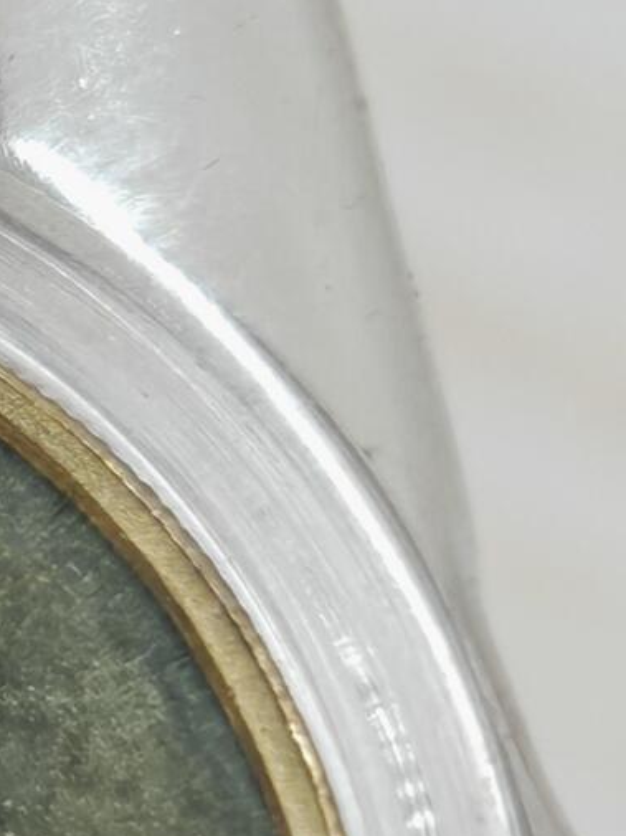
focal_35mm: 338
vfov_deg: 5.8
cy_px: 1287
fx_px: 8157
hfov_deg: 4.4
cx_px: -396
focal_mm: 7.62
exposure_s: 1/100
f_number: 1.6
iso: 80
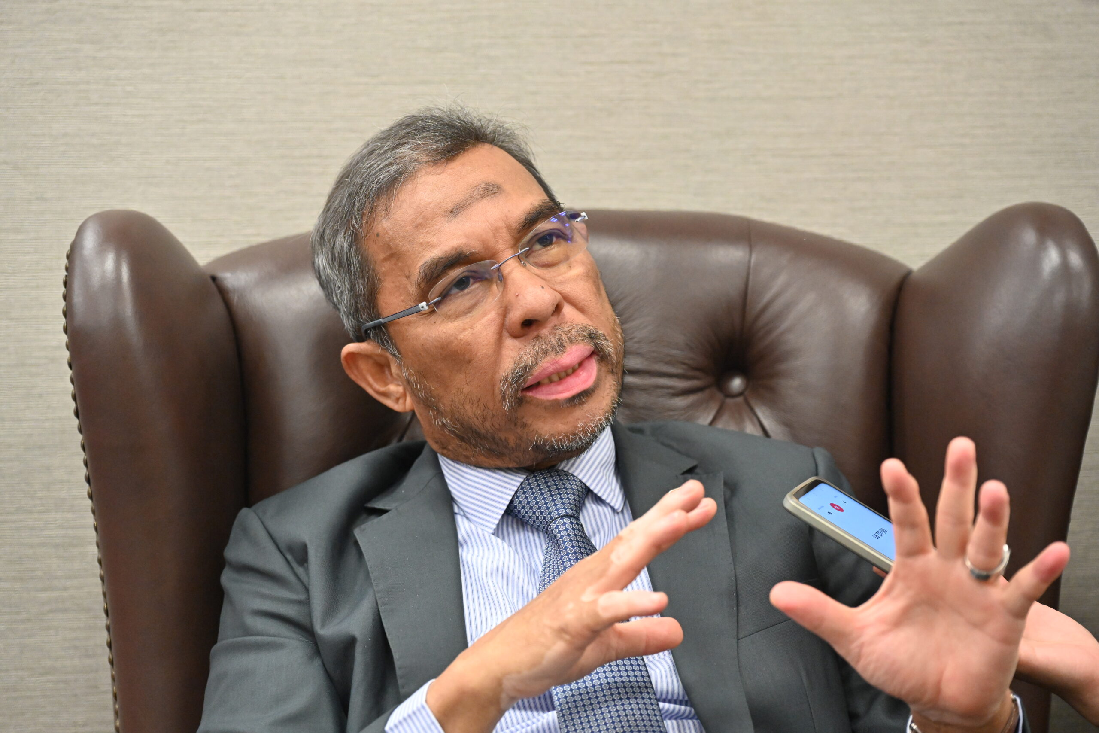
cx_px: 550
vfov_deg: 15.2
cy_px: 366
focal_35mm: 90
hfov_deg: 22.6
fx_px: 2747
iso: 4000
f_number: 4
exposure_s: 1/100
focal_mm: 90
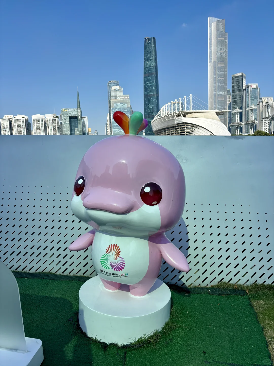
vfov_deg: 67.3
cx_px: 137
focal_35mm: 26
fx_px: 274
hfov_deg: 53.1
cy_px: 183
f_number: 1.6
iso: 50
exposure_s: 1/3534
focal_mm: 5.96
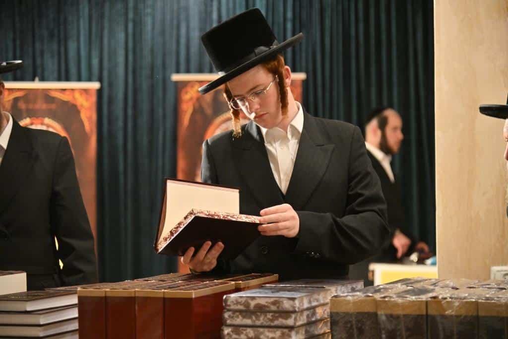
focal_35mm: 100
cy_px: 170
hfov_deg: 20.4
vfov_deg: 13.7
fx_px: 1411
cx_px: 254
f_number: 4
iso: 1600
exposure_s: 1/200
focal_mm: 100
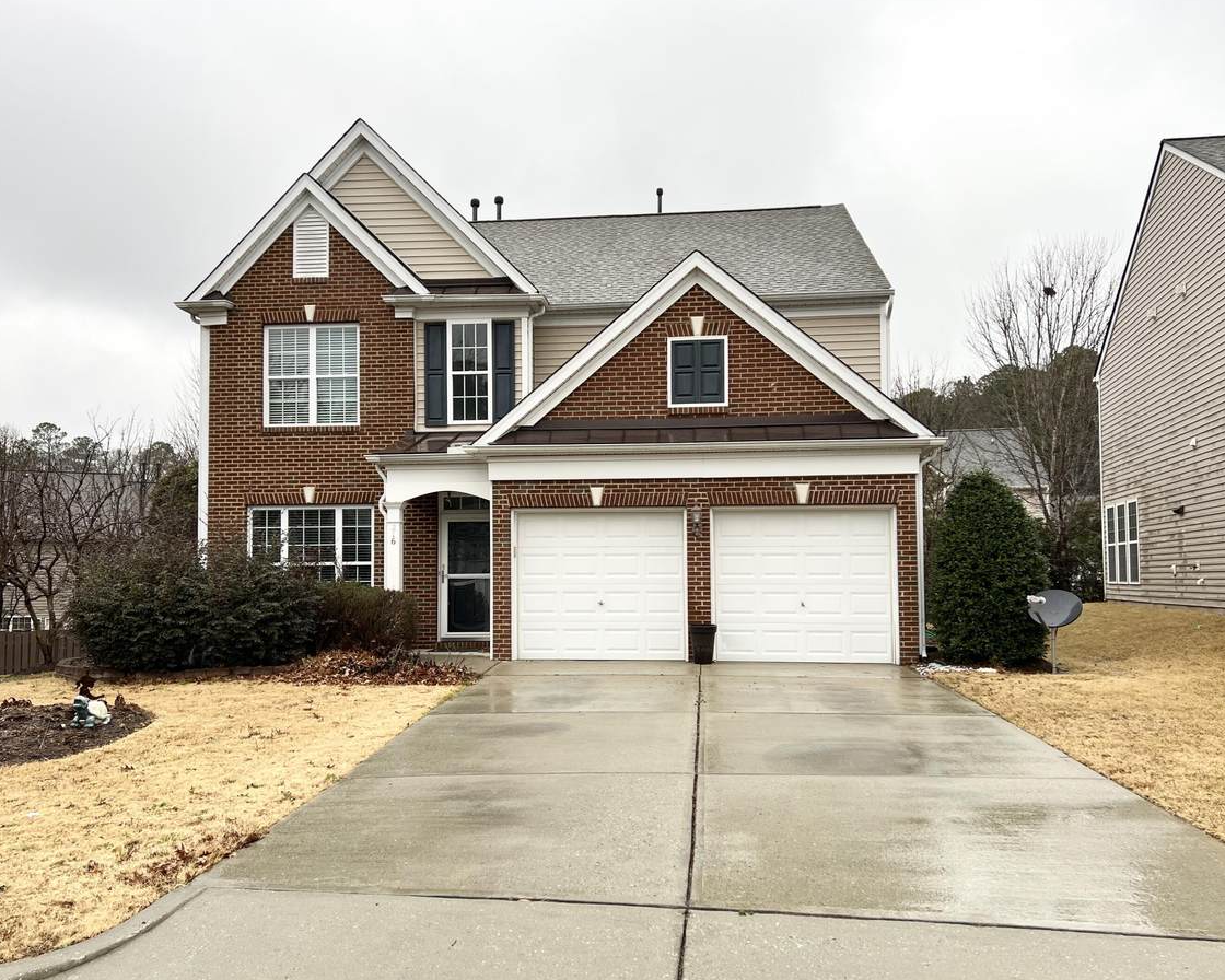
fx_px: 1051
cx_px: 605
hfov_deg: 60.4
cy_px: 517
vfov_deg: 50.0
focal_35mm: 29
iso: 32
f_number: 1.5
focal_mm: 5.7
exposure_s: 1/121
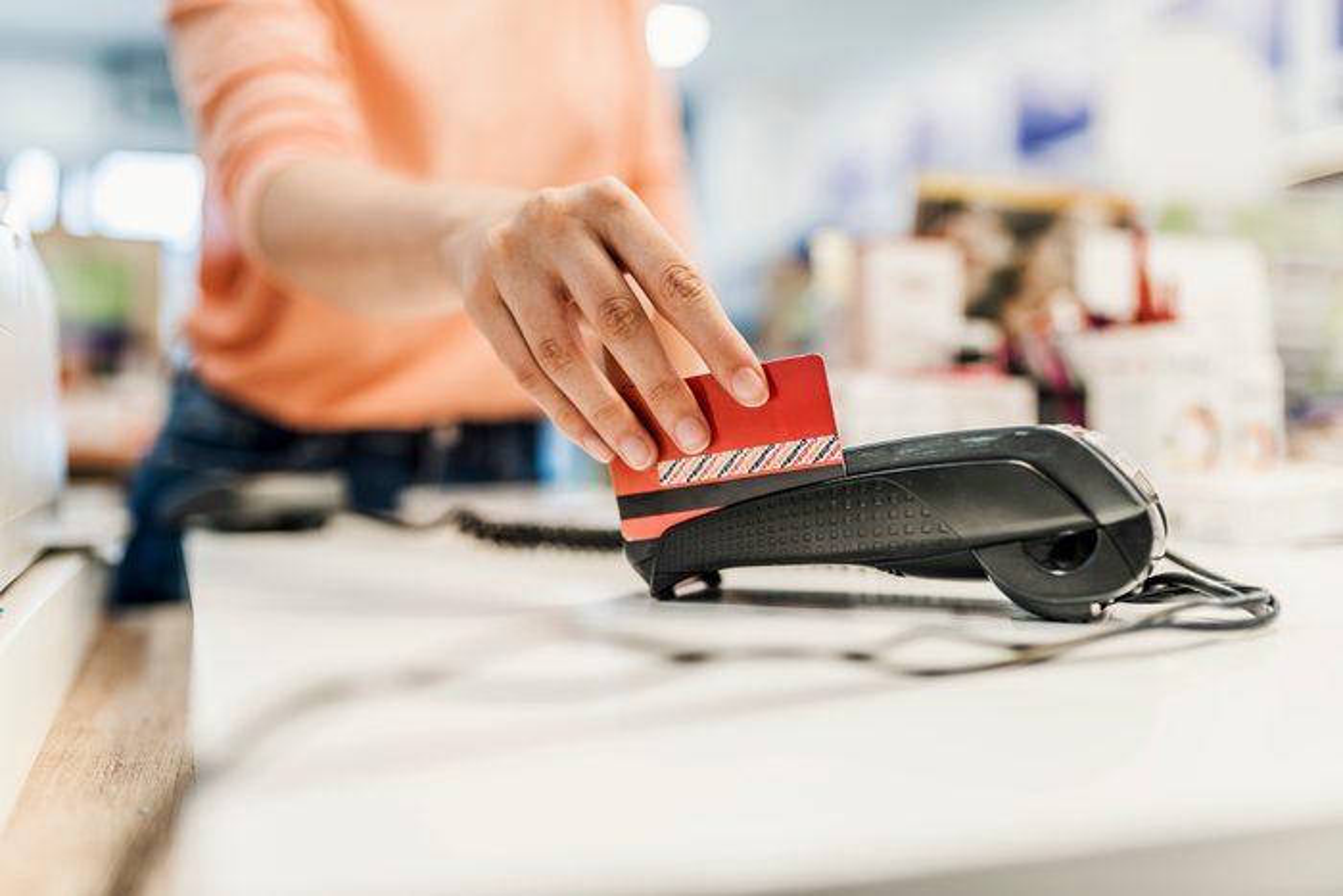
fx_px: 1306
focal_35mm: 35
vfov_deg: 37.9
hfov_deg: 54.4
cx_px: 672
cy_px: 448
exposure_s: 1/125
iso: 200
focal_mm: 35
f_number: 1.8
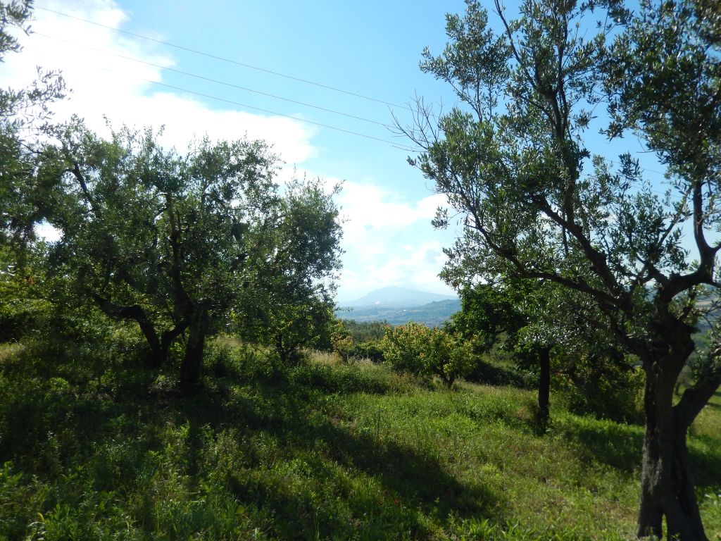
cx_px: 360
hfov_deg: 69.4
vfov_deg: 54.9
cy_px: 270
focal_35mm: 25
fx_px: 521
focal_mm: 4.5
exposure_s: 1/400
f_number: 6.8
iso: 125
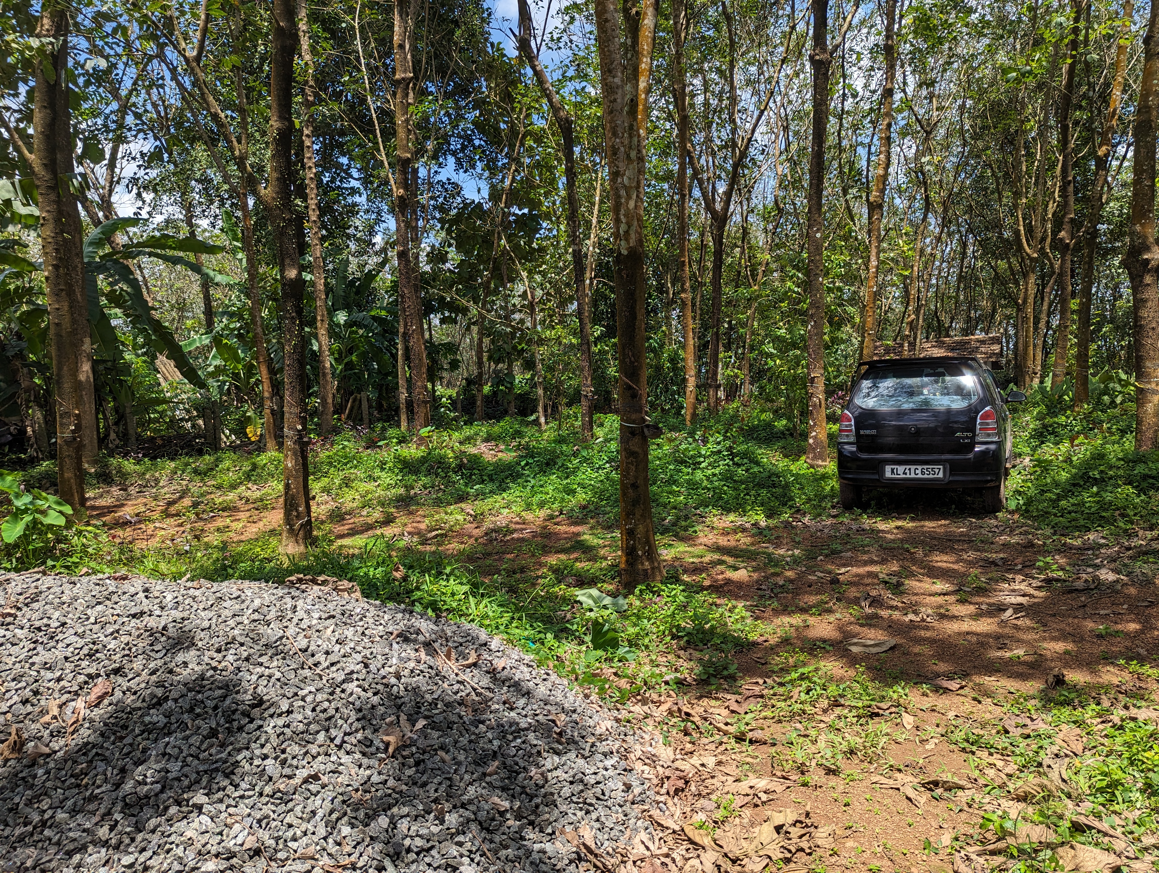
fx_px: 805
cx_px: 580
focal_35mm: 24
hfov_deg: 71.5
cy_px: 436
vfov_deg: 56.9
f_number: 1.85
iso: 37
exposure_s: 1/1167
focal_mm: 6.81
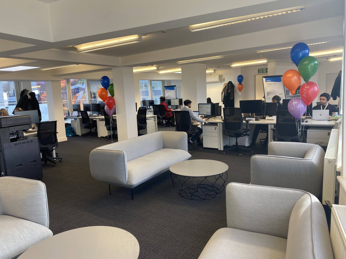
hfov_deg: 67.3
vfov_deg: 53.1
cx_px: 173
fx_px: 260
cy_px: 130
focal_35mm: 26
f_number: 1.8
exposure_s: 1/121
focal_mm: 4.25
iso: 100
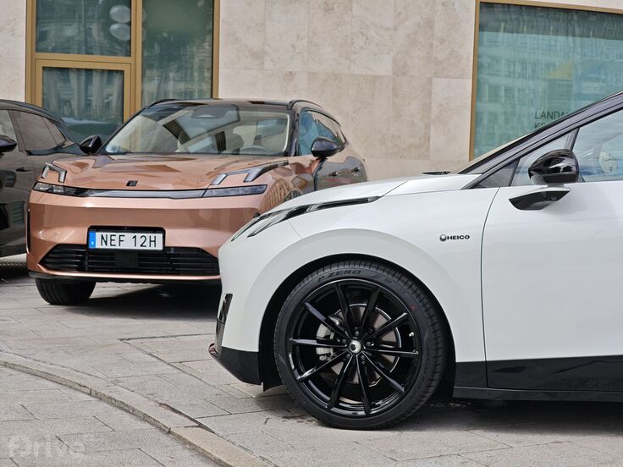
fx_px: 1260
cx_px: 312
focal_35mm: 70
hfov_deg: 27.8
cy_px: 234
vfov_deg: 21.0
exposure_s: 1/2425
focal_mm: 11.5
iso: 50
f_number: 1.8
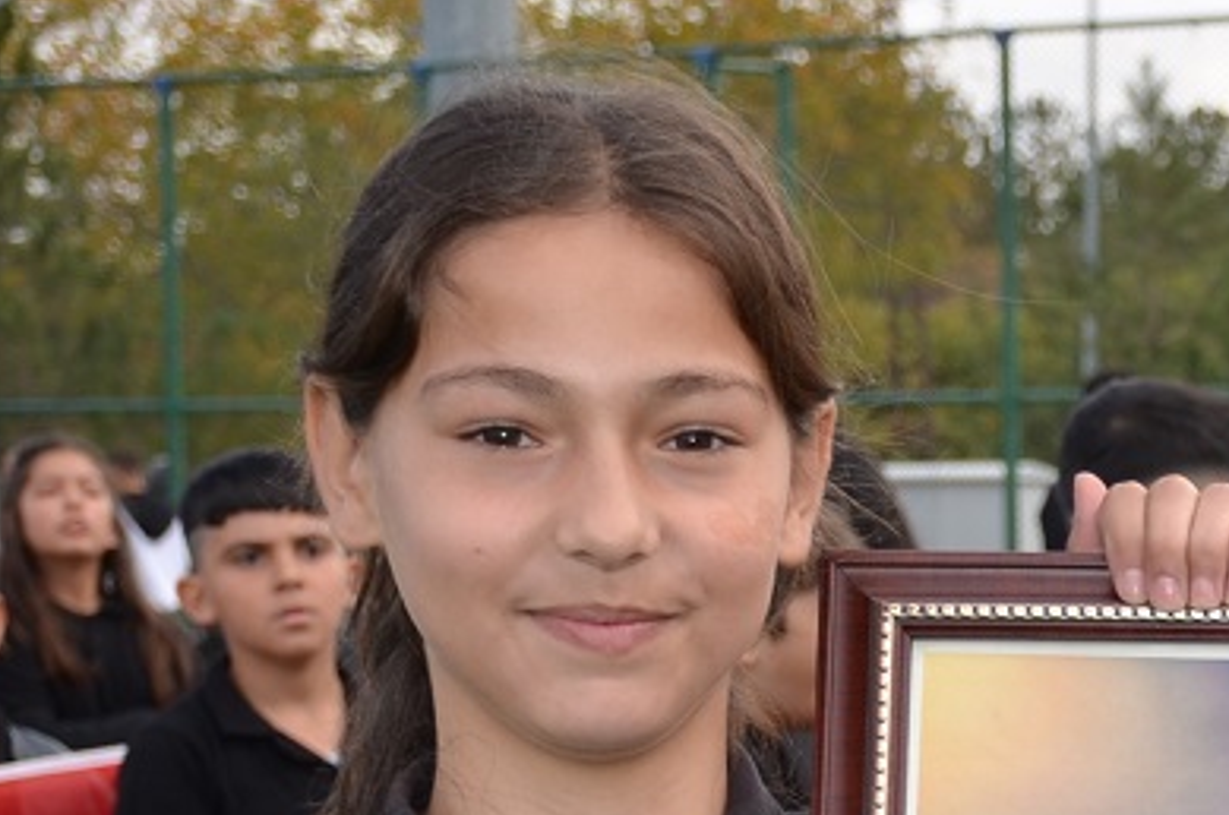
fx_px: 6305
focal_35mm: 185
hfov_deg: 10.9
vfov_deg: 7.3
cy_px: 1148
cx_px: 1637
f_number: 4.2
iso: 100
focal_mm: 32
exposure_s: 1/250
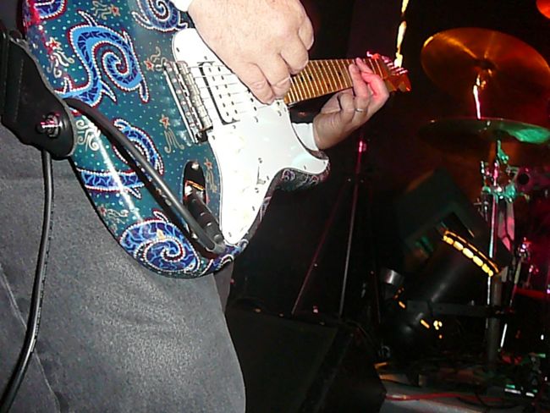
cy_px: 206
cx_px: 275
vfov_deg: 40.7
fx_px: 556
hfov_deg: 52.6
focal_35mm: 35
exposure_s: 1/30
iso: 800
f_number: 2.8
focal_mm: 5.2
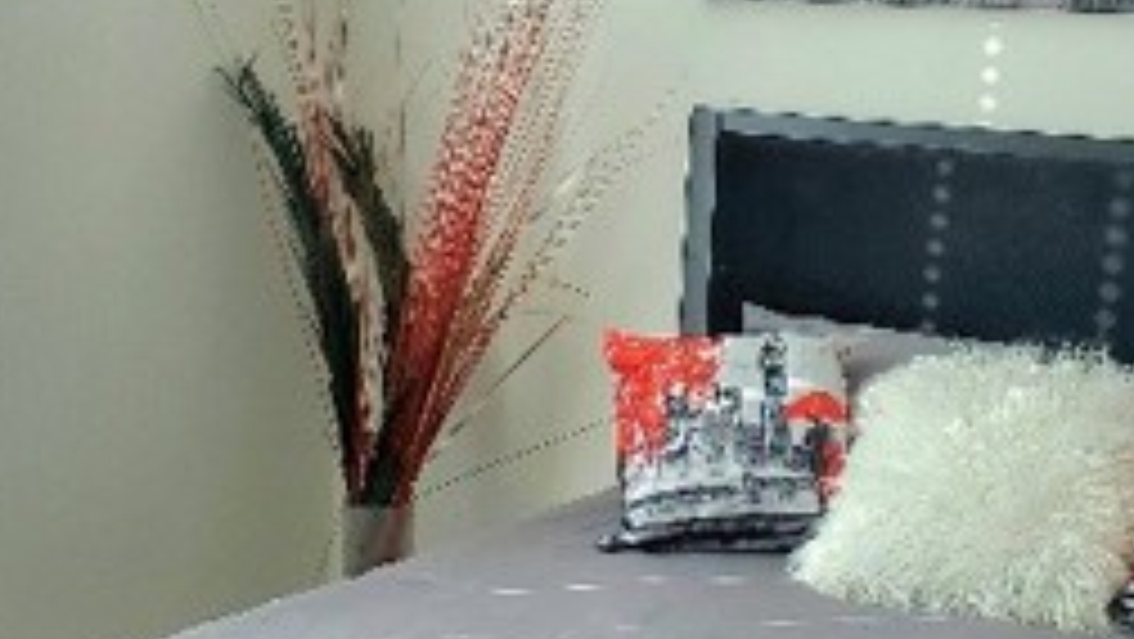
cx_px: 832
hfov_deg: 28.9
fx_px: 2166
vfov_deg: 16.8
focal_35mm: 72
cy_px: 378
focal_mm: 4.3
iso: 50
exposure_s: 1/125
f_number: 2.4
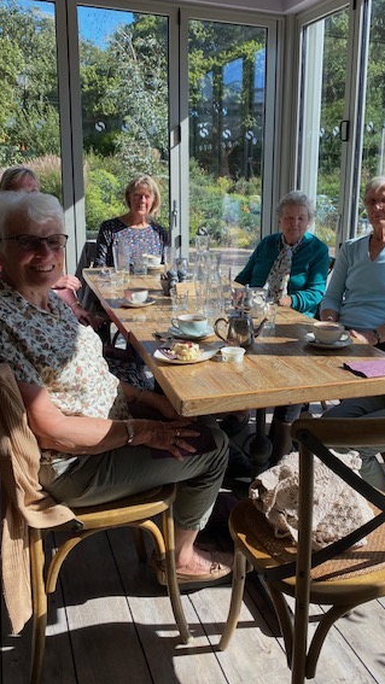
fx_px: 581
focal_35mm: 32
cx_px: 239
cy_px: 300
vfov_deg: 60.8
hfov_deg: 36.5
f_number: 1.8
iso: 32
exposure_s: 1/742
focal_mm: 4.25
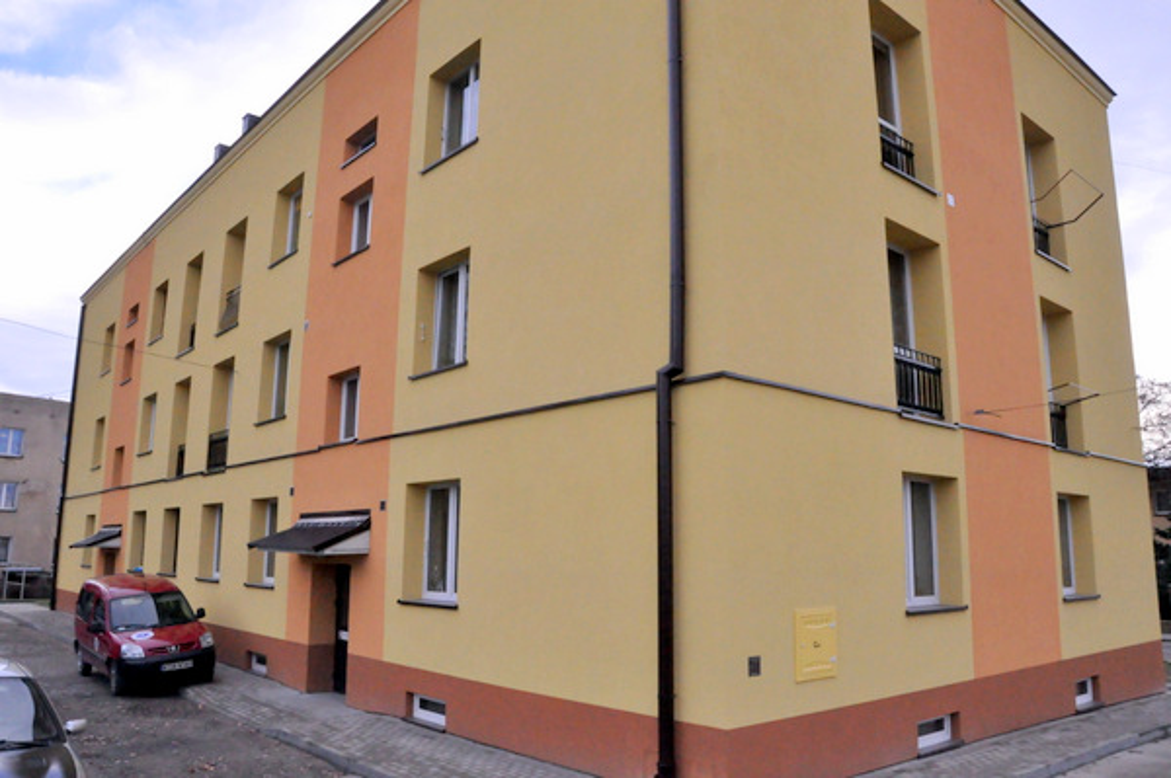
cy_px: 389
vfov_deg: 47.9
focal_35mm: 27
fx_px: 878
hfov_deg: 67.4
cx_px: 586
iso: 3200
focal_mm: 18
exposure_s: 1/800
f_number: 14
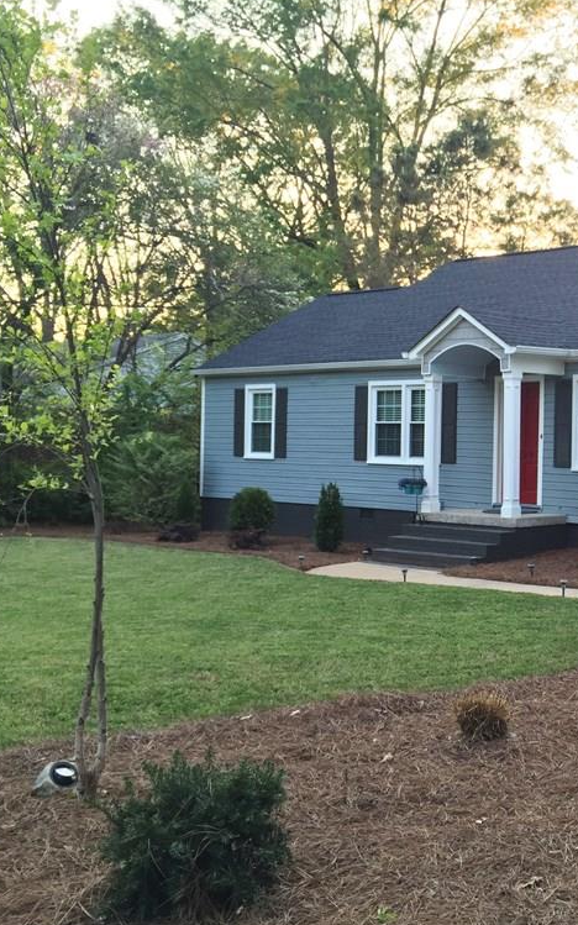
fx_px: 1059
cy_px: 463
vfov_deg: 47.2
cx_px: 595
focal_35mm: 42
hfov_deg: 28.4
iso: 32
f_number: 2.2
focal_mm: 4.15
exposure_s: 1/30
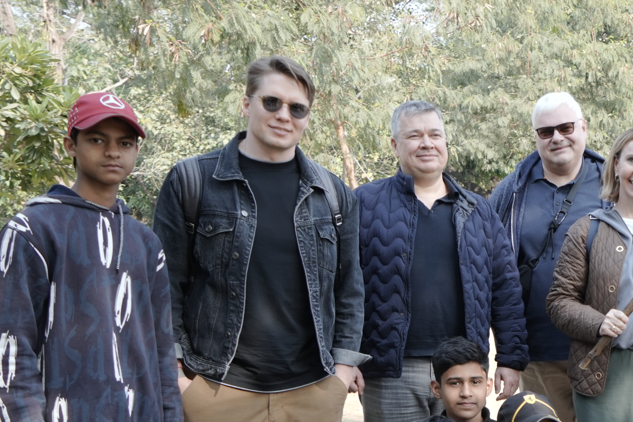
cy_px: 377
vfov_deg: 21.4
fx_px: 1090
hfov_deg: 28.8
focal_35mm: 62
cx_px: 724
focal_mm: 24
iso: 200
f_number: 4
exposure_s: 1/250
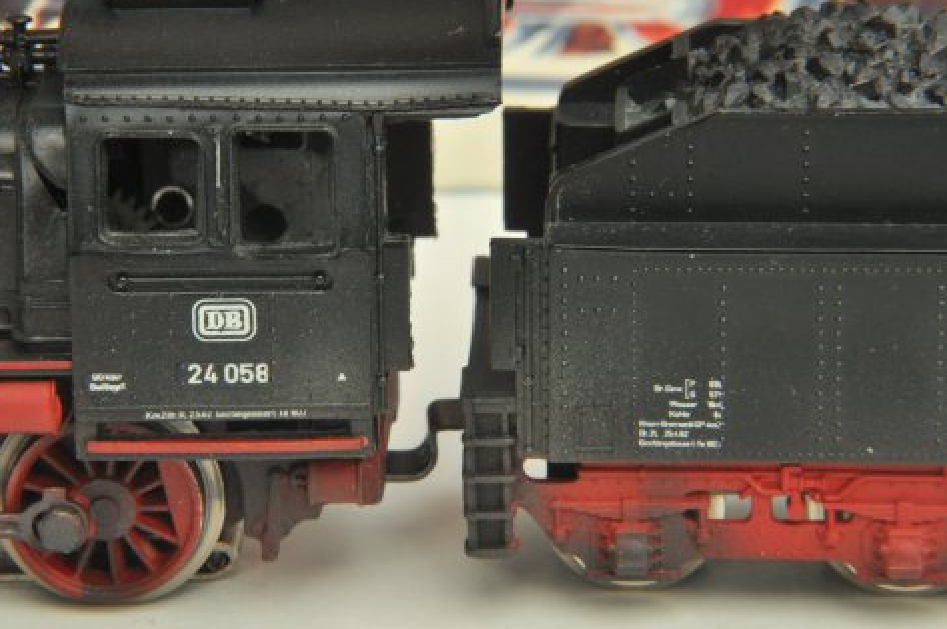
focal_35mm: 175
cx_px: 416
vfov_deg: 7.8
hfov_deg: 11.8
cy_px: 290
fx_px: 4597
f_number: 22
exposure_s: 1/160
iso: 800
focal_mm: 92
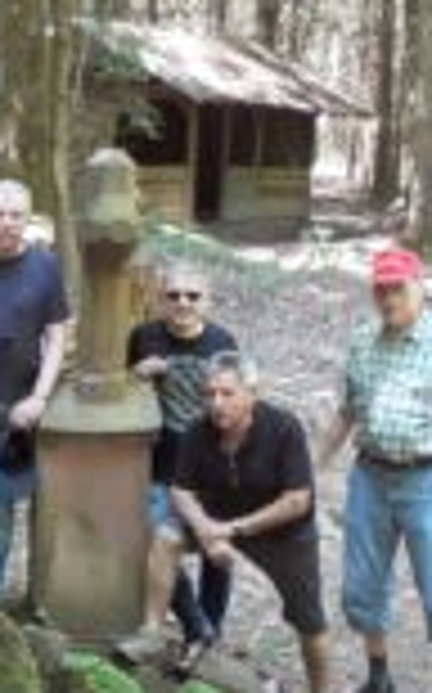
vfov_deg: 26.4
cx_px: -45
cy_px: 457
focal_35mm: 78
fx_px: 1472
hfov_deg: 16.2
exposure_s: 1/33
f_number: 1.9
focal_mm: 3.6
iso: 64
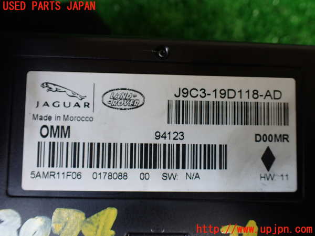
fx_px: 273
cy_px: 118
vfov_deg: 46.8
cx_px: 158
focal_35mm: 30
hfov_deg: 60.0
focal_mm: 5.4
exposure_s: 1/125
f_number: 2.3
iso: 250
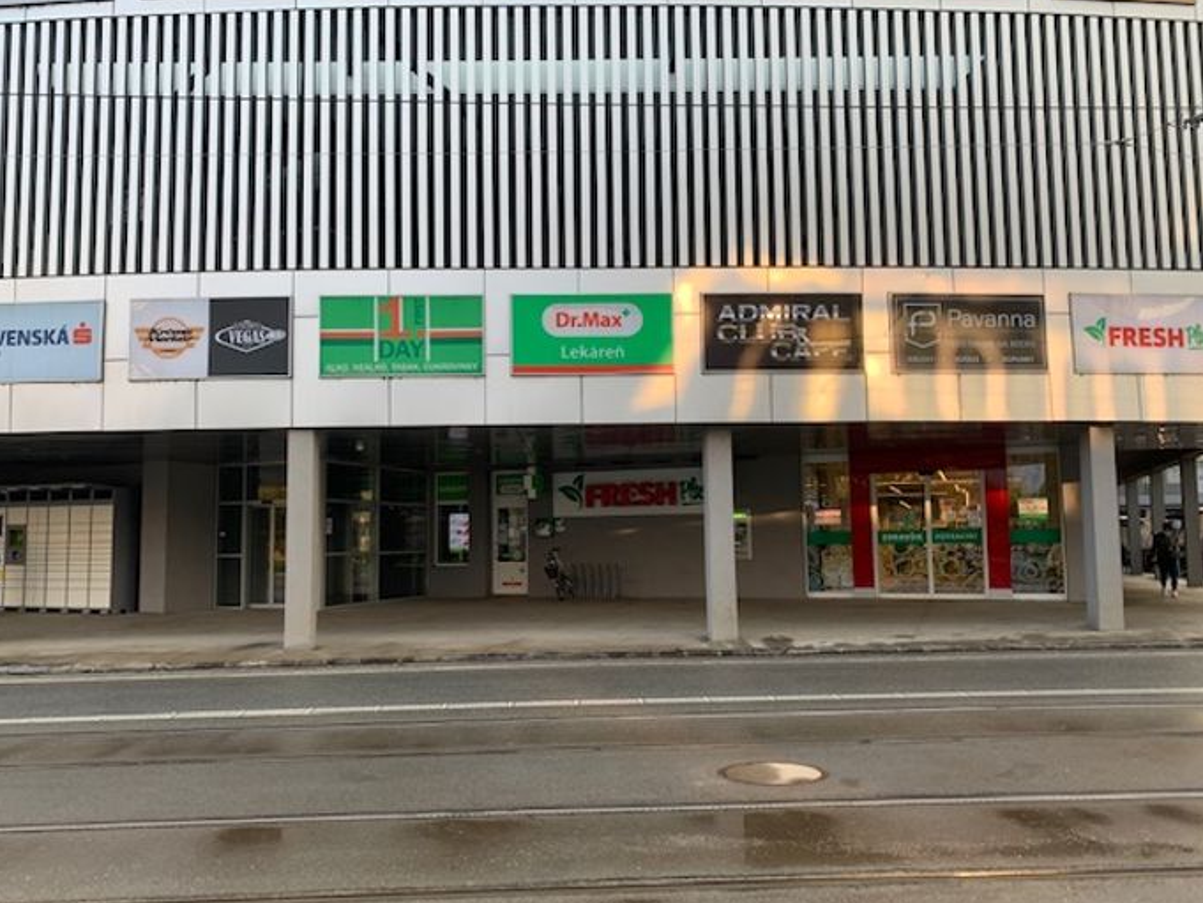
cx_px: 579
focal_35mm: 29
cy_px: 456
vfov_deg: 48.2
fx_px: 1008
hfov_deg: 61.6
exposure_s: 1/122
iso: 32
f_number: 1.8
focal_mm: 4.25
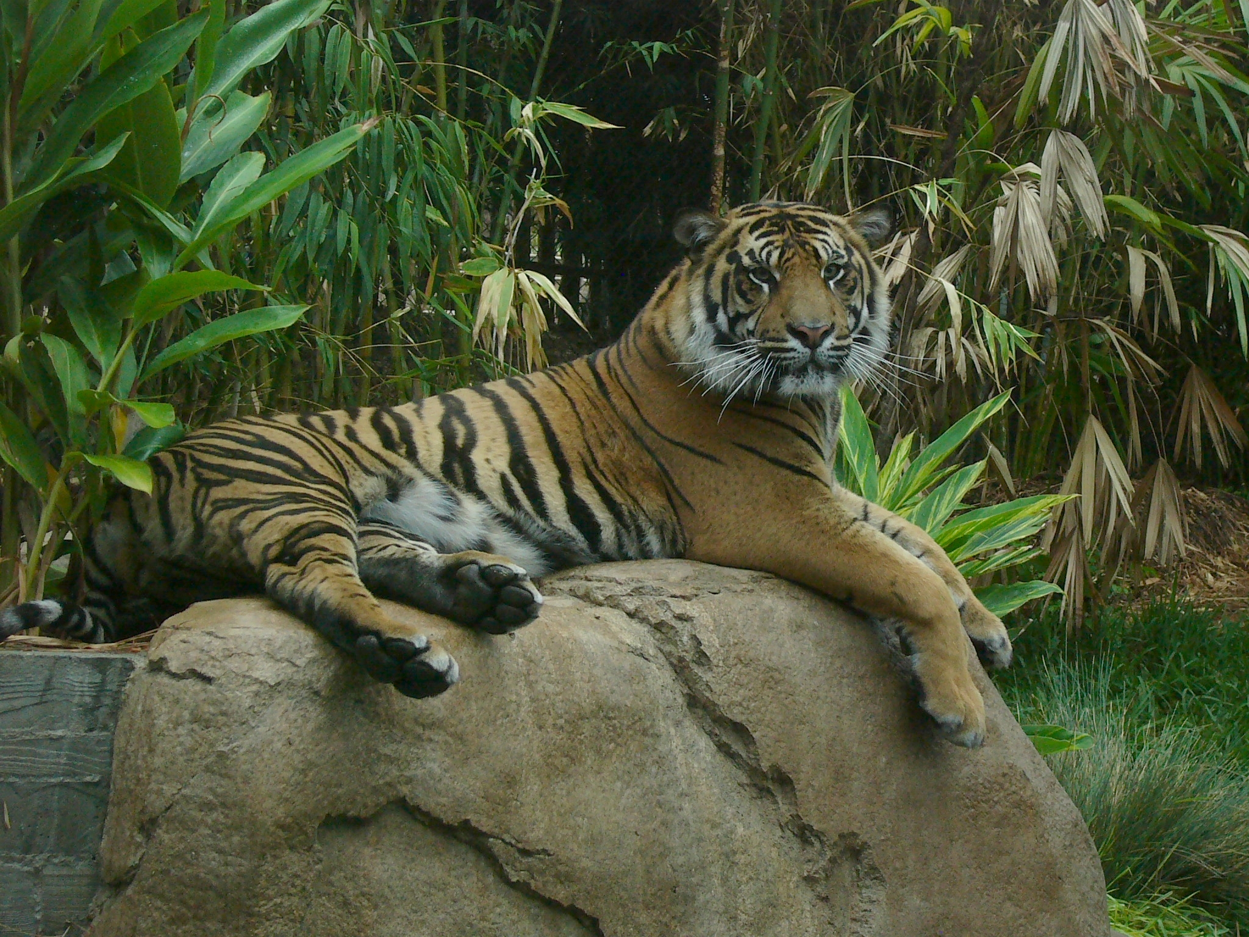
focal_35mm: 79
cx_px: 624
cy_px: 468
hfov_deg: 24.7
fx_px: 2850
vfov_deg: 18.7
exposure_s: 1/100
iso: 200
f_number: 4.3
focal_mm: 13.1
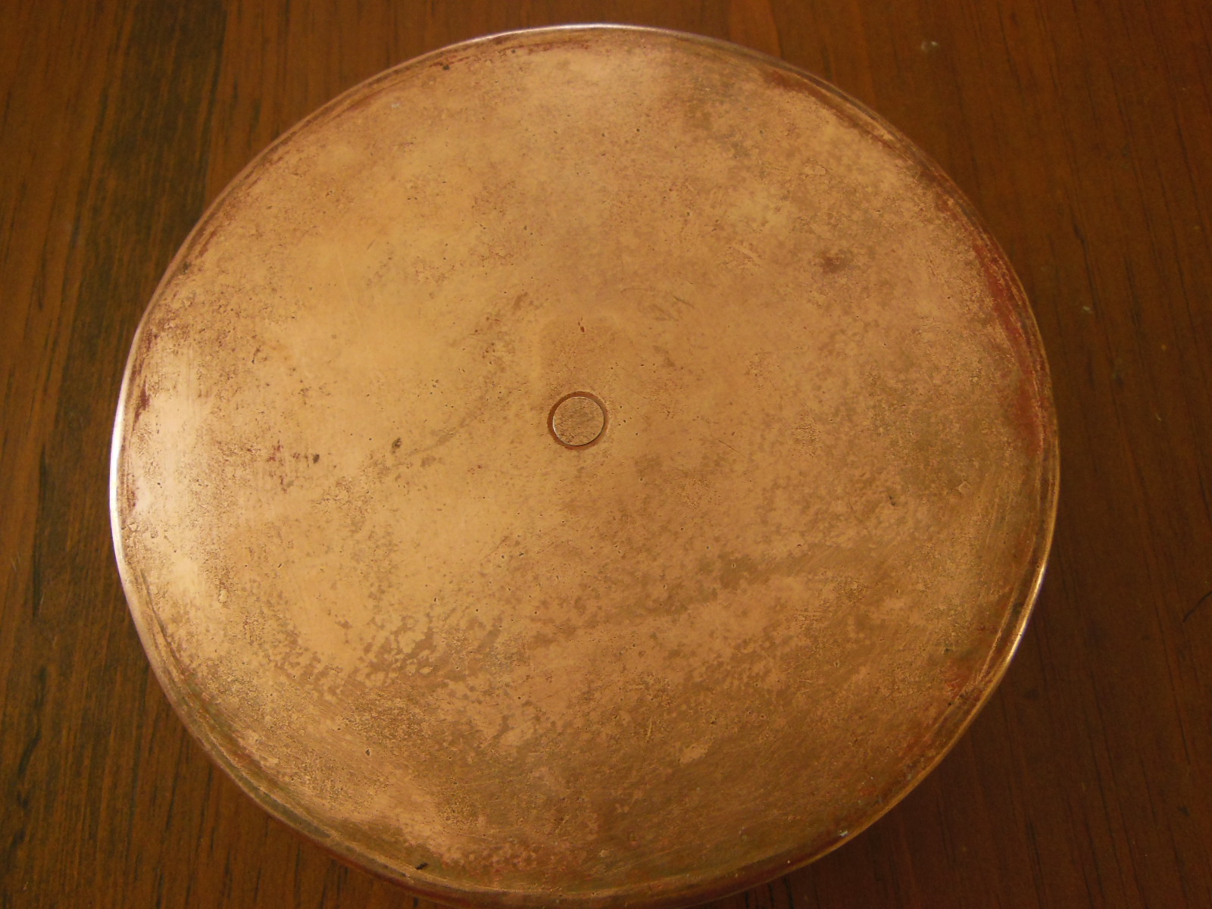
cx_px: 606
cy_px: 454
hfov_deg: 54.0
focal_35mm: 34
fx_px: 1190
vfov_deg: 41.8
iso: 400
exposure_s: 1/30
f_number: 3.9
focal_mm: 6
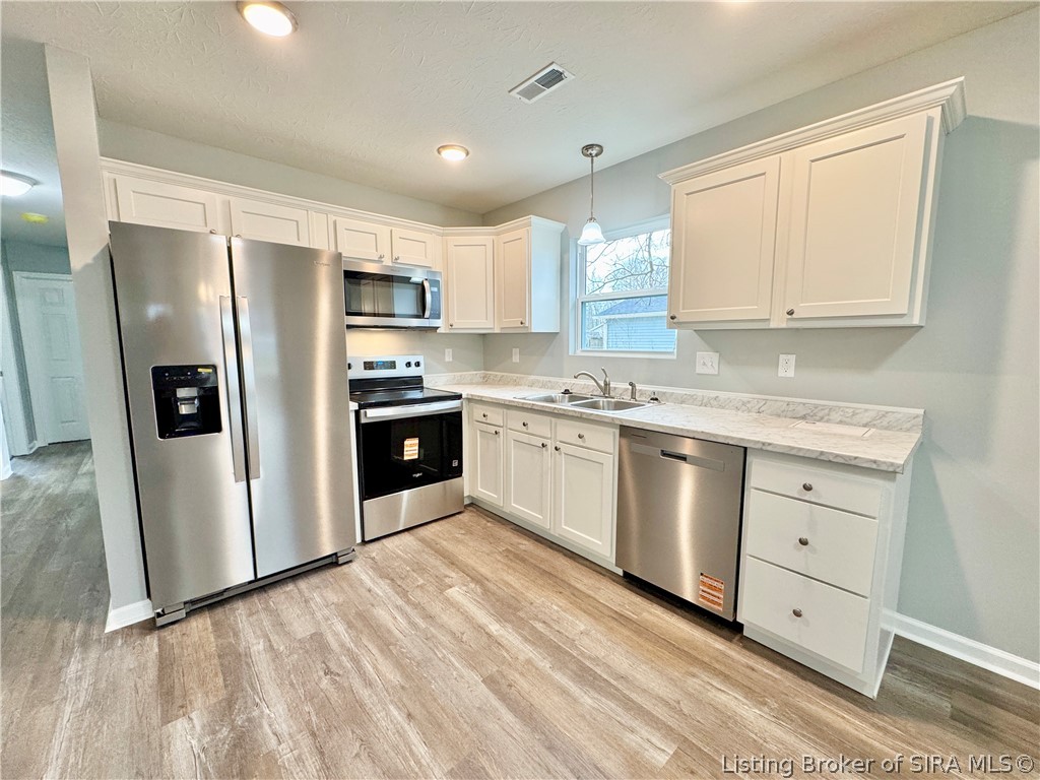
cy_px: 390
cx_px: 520
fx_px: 421
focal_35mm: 14
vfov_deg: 85.7
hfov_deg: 102.1
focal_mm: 2.22
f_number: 2.2
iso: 200
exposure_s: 1/120
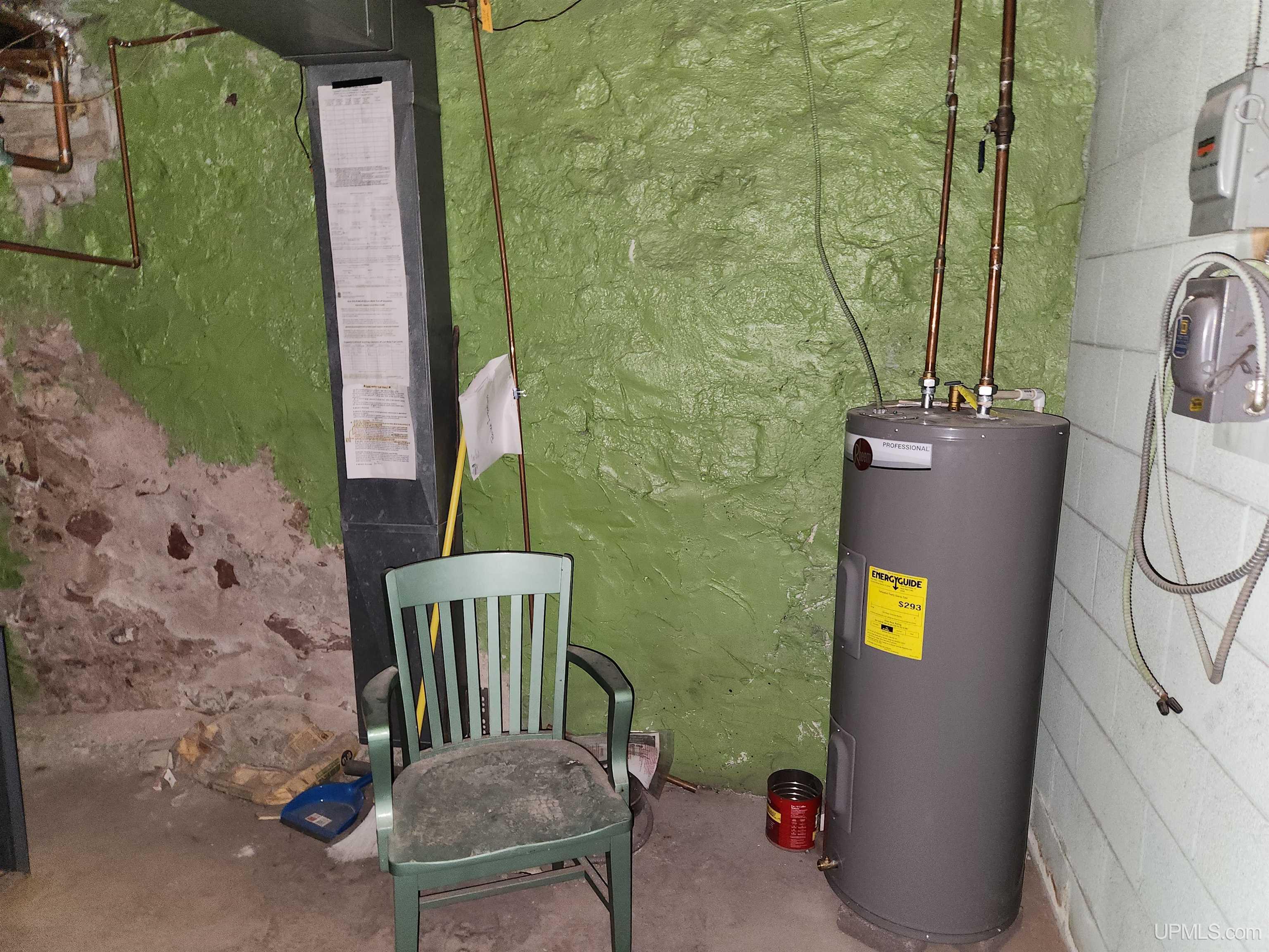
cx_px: 634
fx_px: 843
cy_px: 476
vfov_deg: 58.9
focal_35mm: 23
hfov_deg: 73.9
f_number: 1.8
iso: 160
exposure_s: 1/10
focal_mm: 5.4
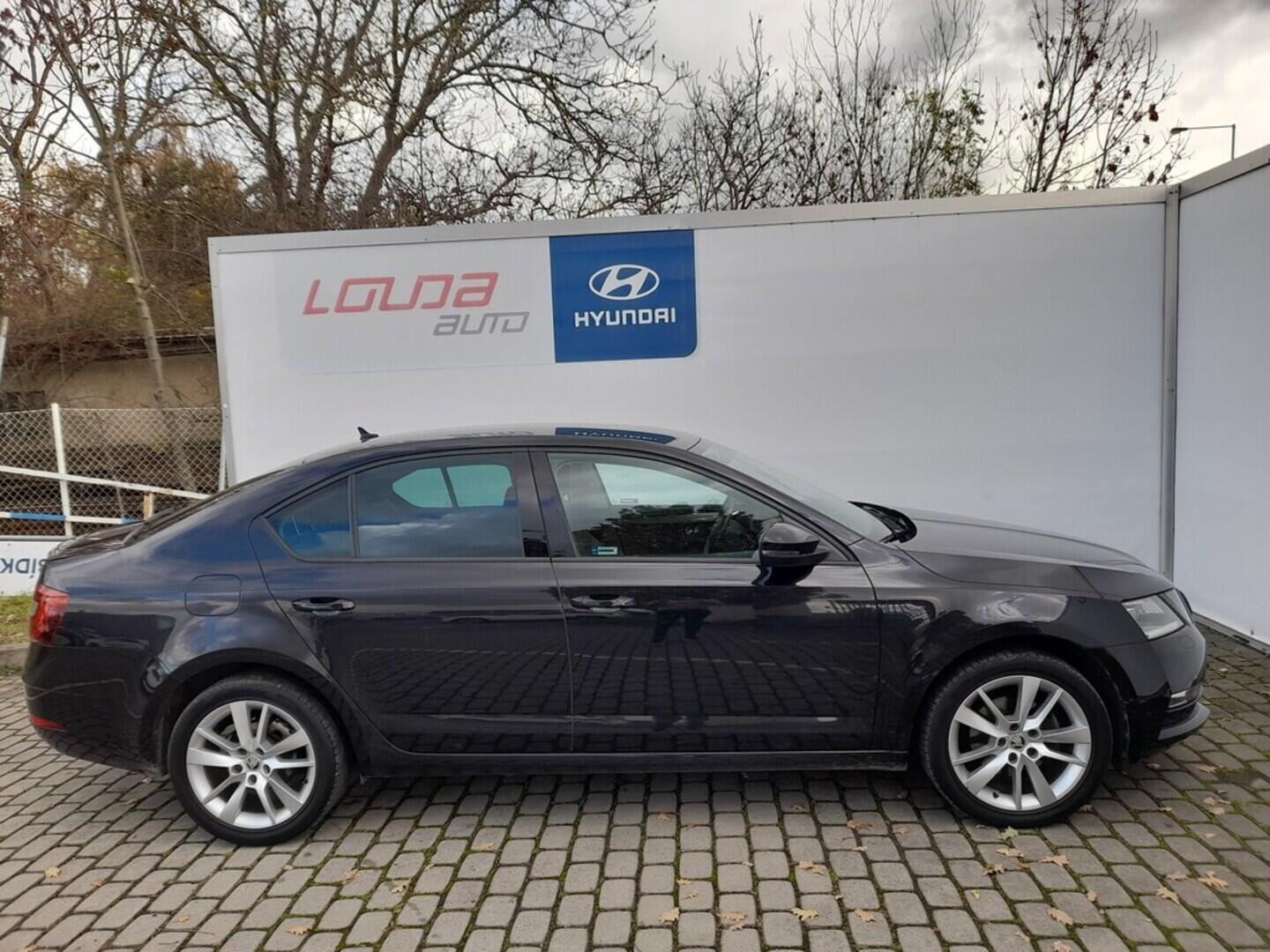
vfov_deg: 54.9
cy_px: 476
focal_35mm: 25
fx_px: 917
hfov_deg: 69.4
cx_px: 635
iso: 20
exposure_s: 1/161
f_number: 2
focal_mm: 4.6
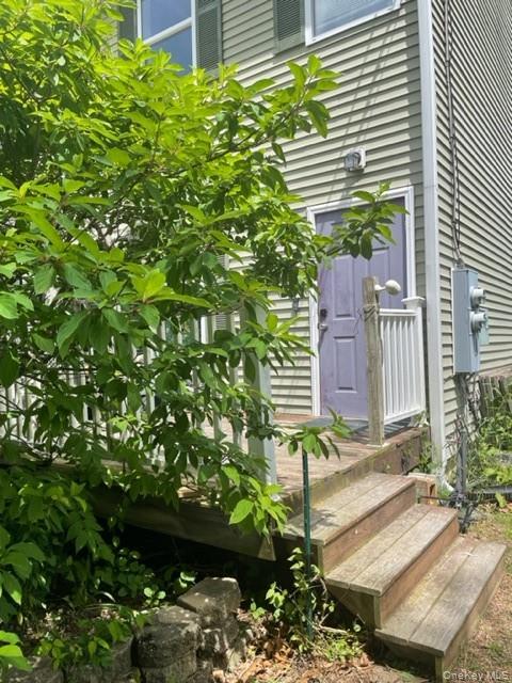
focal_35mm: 26
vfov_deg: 67.3
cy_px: 342
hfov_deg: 53.1
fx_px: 513
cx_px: 256
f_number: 1.6
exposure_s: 1/1916
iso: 32
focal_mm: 4.2
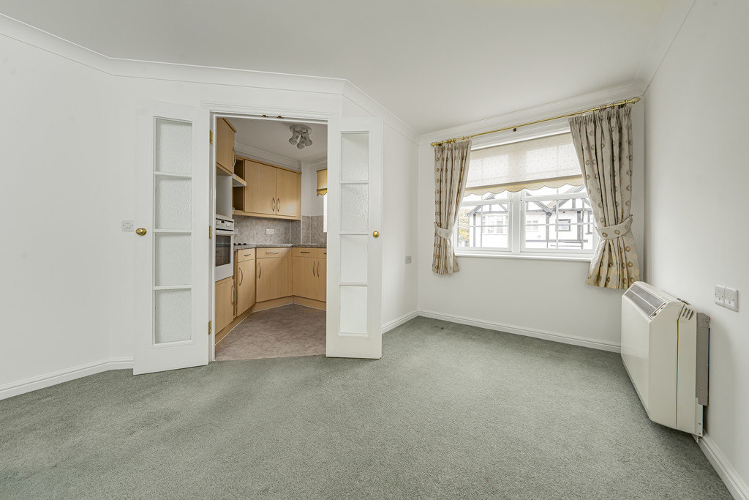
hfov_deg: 112.6
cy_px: 250
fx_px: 250
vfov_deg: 90.0
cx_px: 374
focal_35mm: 12
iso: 320
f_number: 9
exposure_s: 1/8
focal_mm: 12
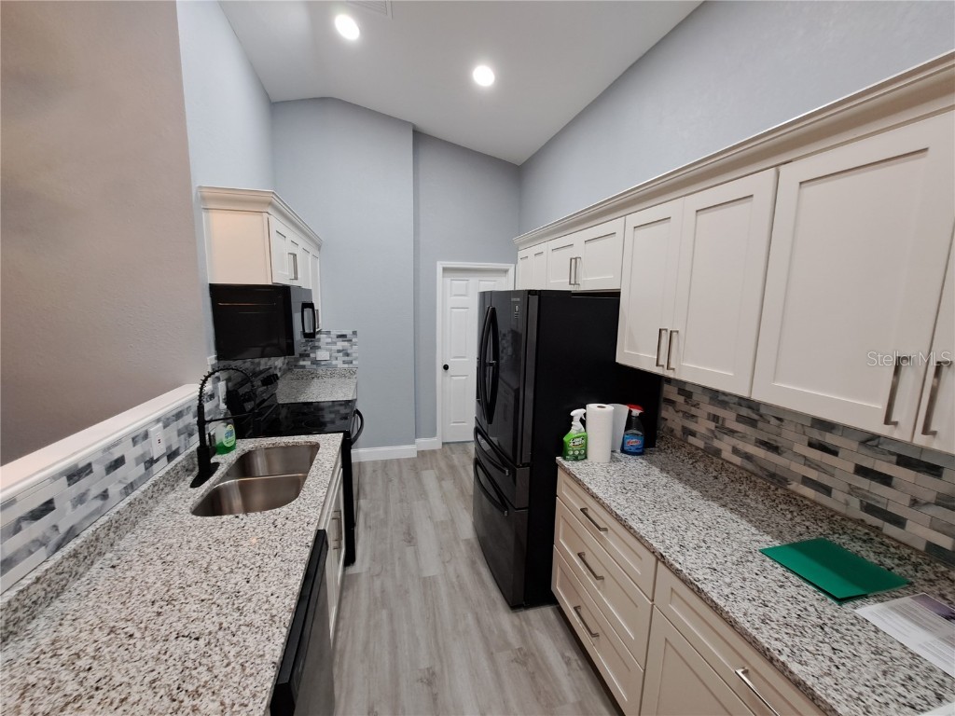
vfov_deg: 89.9
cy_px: 358
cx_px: 478
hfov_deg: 106.2
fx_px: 359
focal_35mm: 13
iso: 200
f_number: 2.2
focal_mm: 1.74
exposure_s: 1/40
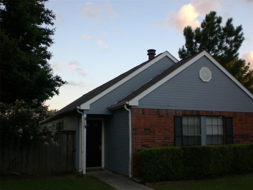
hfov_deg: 49.0
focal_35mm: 38
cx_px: 126
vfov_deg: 37.7
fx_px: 278
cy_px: 95
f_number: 3.1
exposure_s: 1/200
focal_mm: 6.3
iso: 100
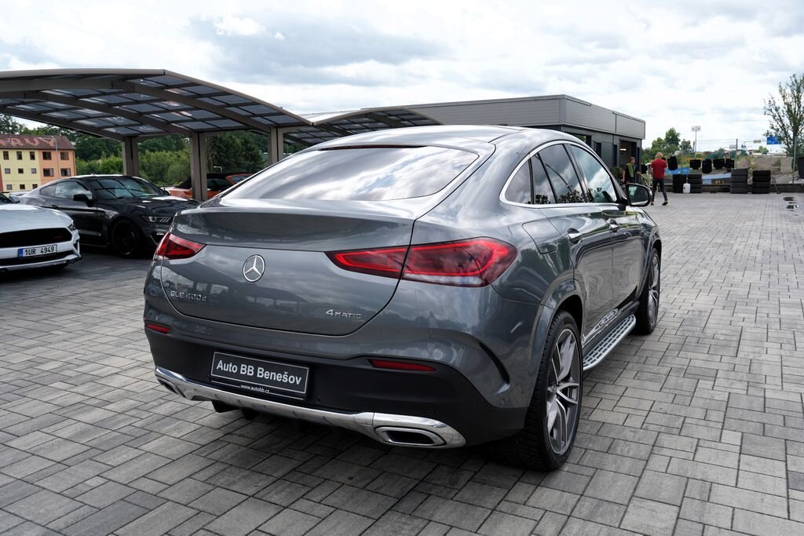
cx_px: 402
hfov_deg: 61.9
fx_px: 670
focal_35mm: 30
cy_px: 268
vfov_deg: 43.6
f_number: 7.1
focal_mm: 30
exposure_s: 1/200
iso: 100
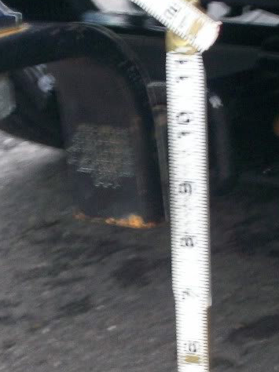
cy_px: 265
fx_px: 2022
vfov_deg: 10.5
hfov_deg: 7.9
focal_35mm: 188
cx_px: 148
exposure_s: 1/8.99
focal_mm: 14.3
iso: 160
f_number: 4.3
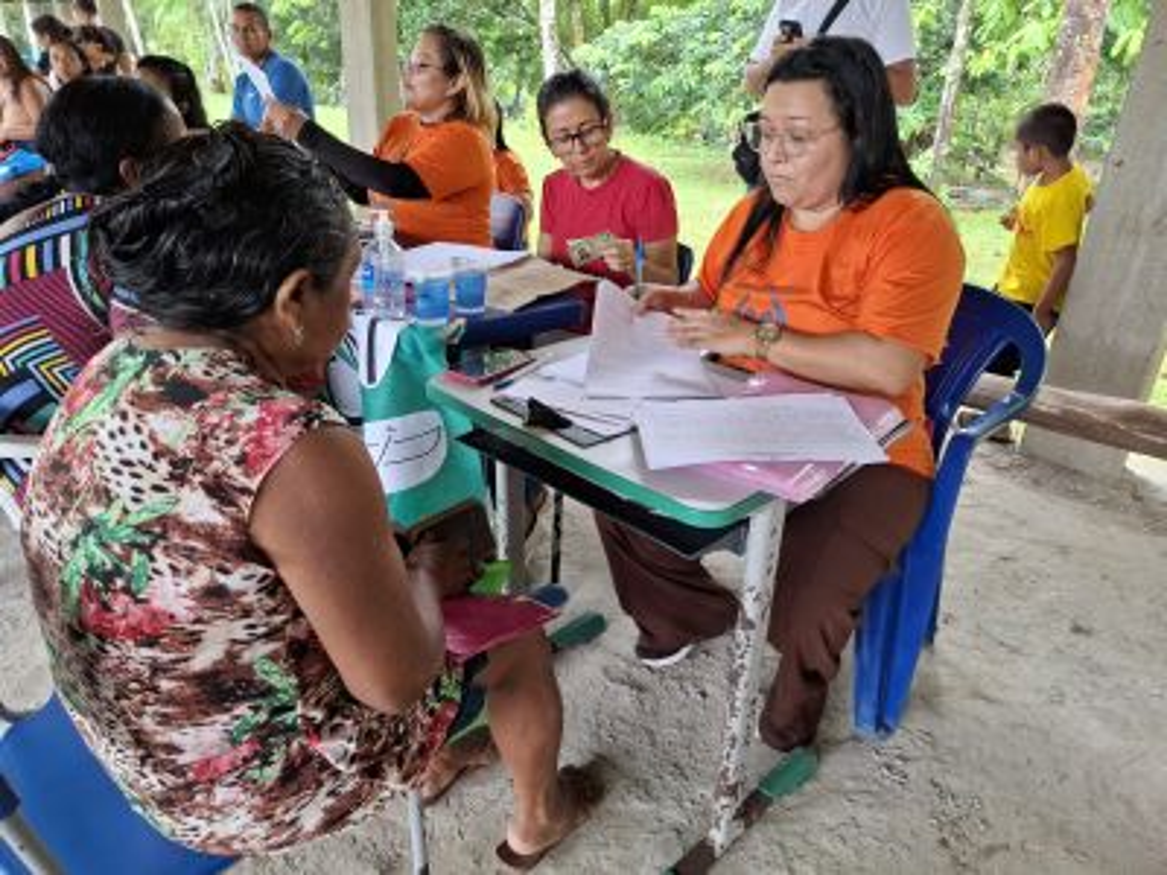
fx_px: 775
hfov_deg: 73.9
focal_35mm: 23
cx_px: 584
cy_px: 438
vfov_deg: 58.9
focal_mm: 5.54
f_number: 1.8
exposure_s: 1/120
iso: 160
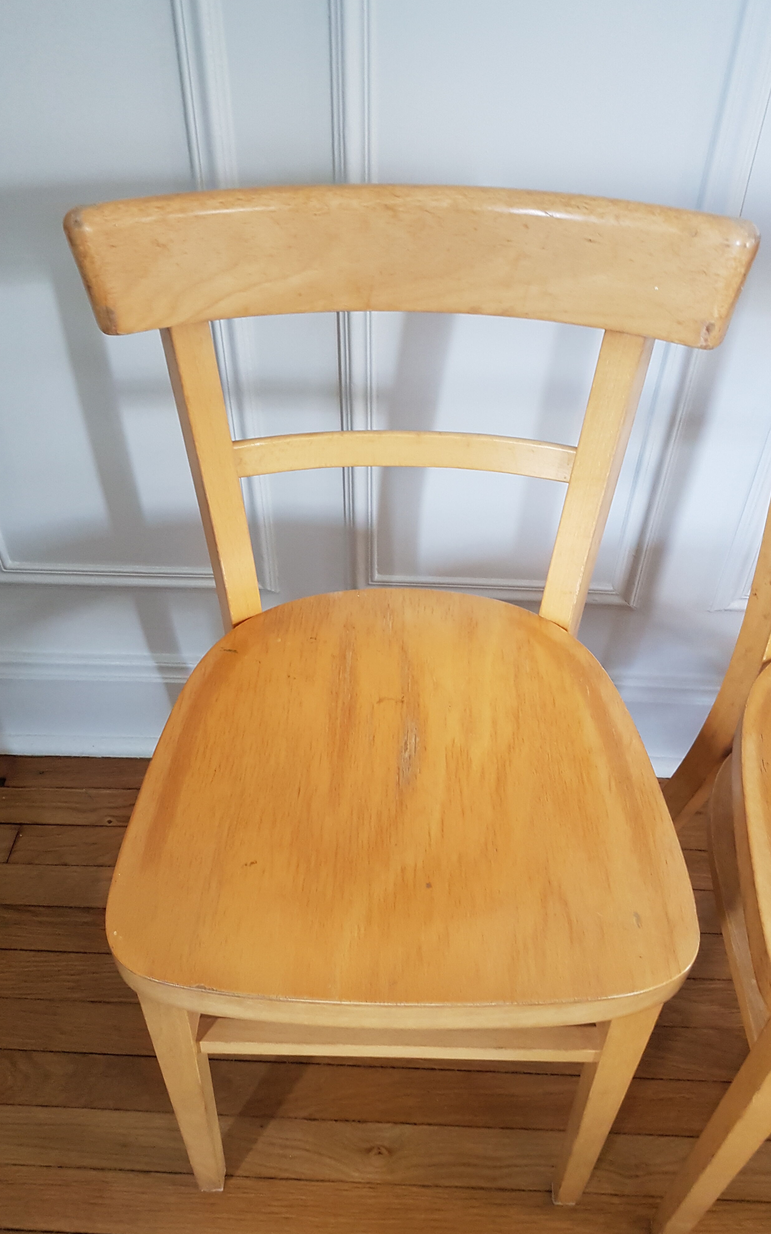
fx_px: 942
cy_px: 618
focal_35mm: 28
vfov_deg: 66.5
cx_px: 386
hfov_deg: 44.5
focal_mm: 4.2
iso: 200
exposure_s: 1/25
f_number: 1.7
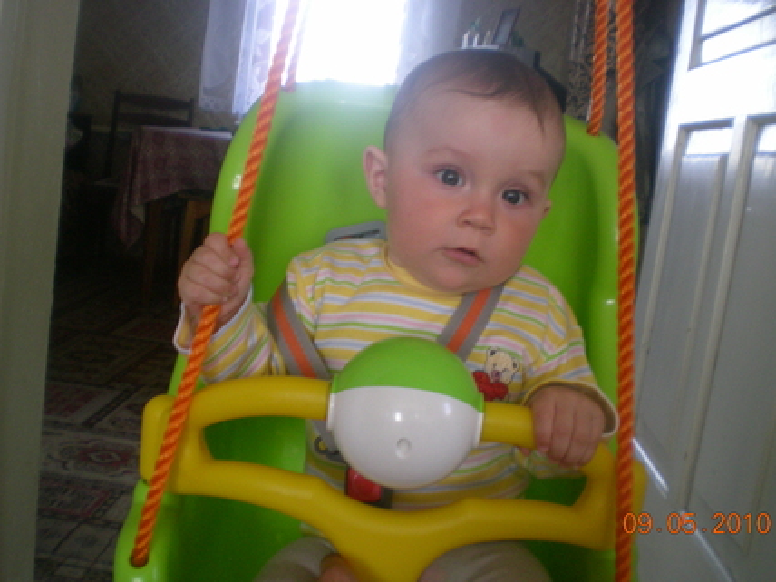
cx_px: 397
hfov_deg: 46.8
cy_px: 281
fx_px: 897
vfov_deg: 36.0
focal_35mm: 40
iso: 200
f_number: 3.1
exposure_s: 1/36.2
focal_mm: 6.3
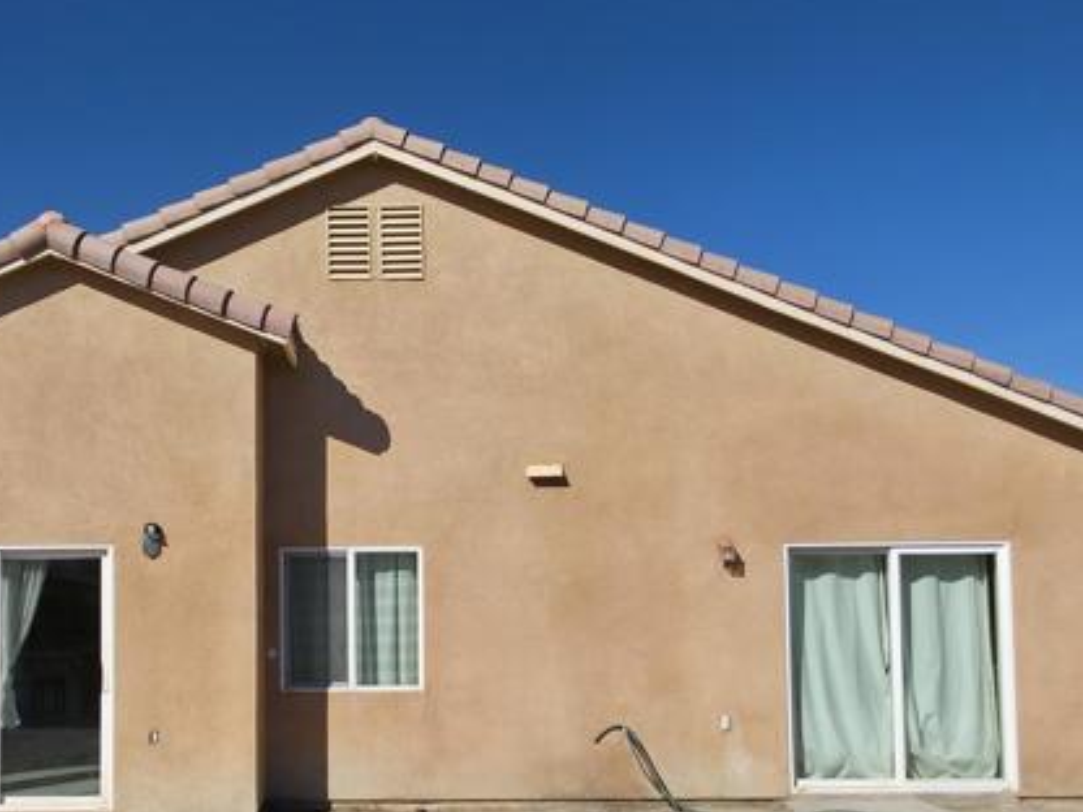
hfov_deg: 55.8
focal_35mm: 32
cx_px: 377
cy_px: 565
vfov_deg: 43.3
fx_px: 1001
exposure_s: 1/1989
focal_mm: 2.2
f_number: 1.9
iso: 20
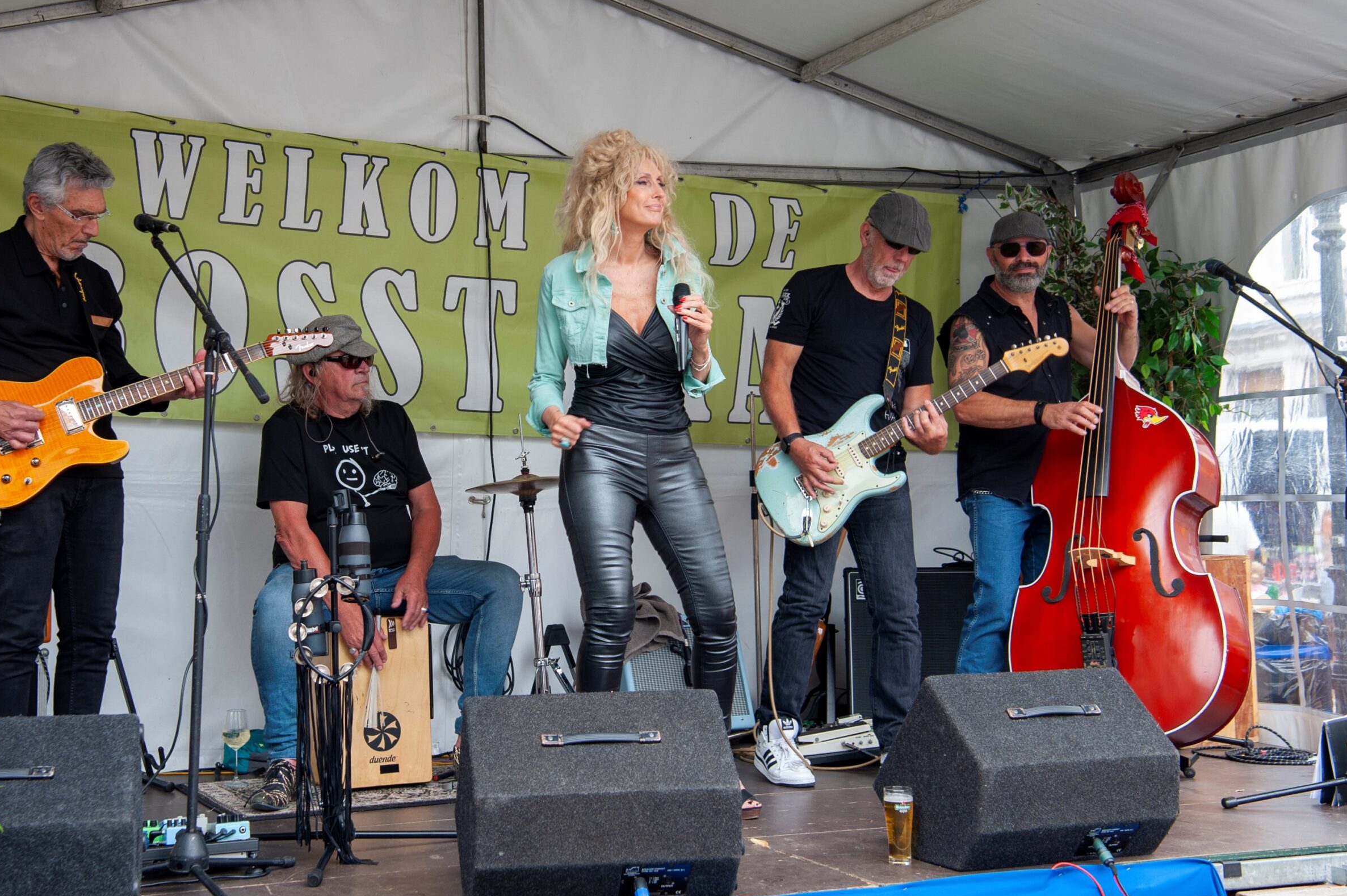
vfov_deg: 32.6
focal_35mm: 41
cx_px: 622
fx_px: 1533
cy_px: 447
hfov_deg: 47.4
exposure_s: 1/125
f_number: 5.6
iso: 250
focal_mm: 38
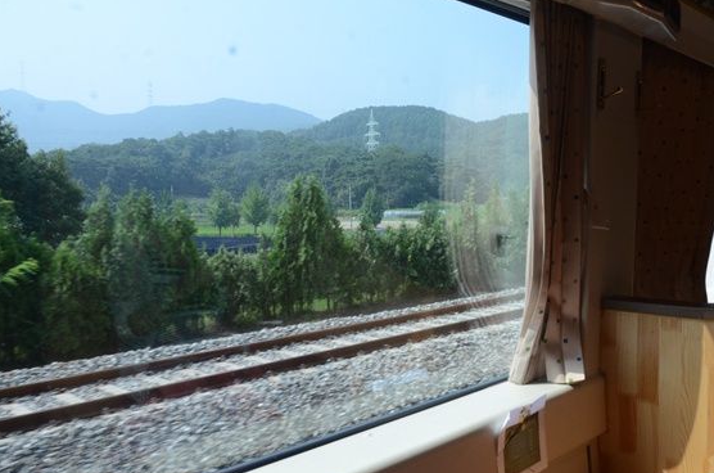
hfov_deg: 55.3
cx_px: 446
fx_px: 673
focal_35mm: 34
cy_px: 251
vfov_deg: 38.7
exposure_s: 1/500
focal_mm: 18
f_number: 11
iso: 1250
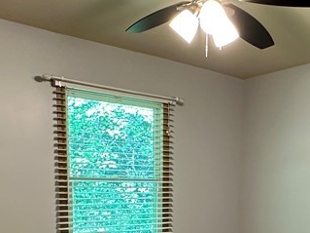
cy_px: 236
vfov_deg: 29.9
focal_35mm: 45
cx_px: 243
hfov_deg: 40.5
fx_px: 403
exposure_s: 1/60
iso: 200
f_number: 2.2
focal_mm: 2.22
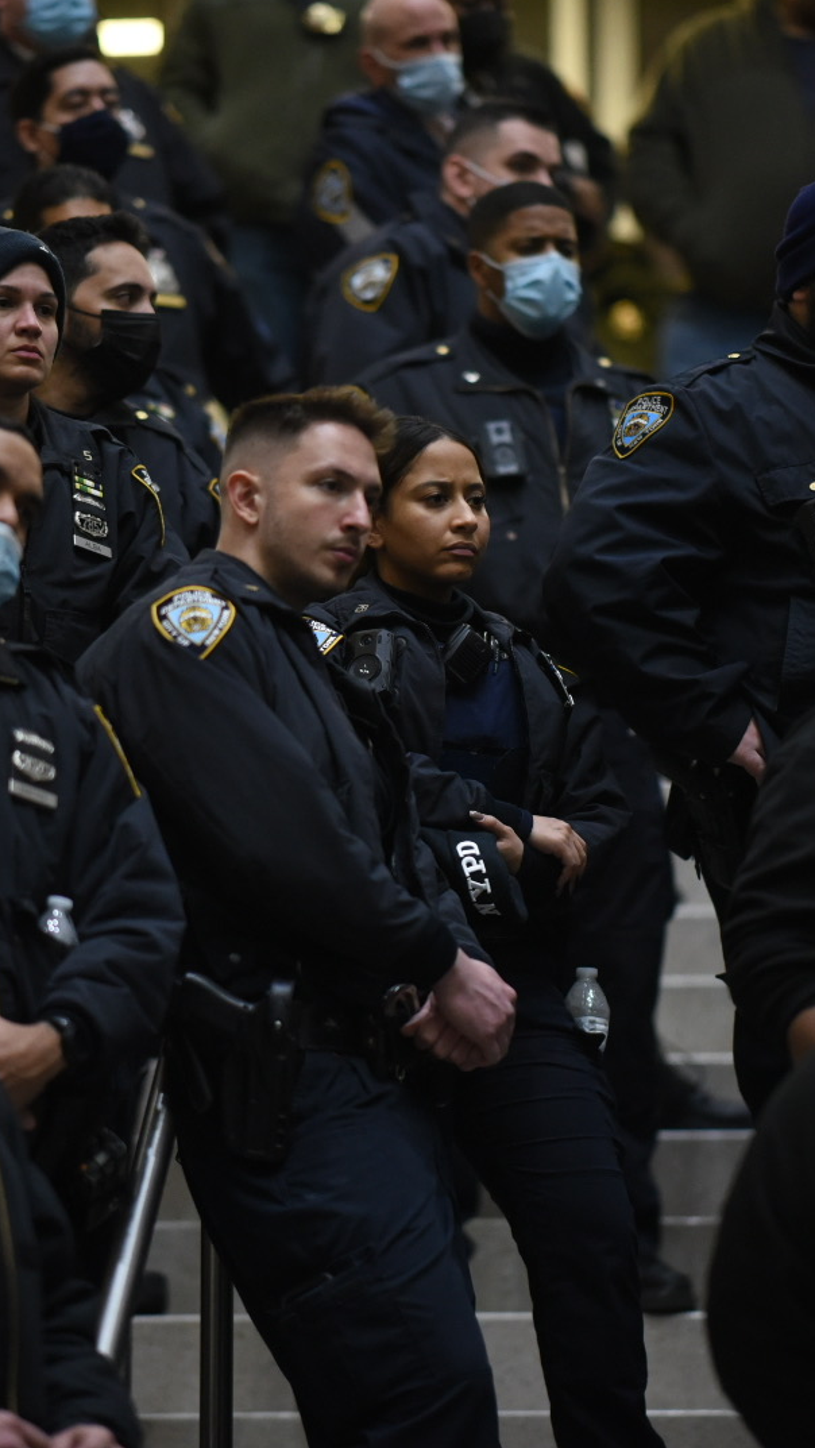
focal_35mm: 166
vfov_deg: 13.0
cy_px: 721
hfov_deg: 7.3
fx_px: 6374
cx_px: 370
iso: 2500
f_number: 1.4
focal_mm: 105
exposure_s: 1/400
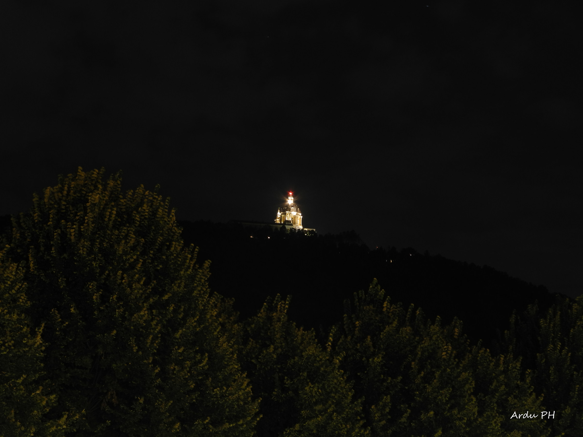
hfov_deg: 16.6
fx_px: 2004
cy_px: 218
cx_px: 292
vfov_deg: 12.5
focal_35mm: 119
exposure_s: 20
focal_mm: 25.4
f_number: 6.3
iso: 100
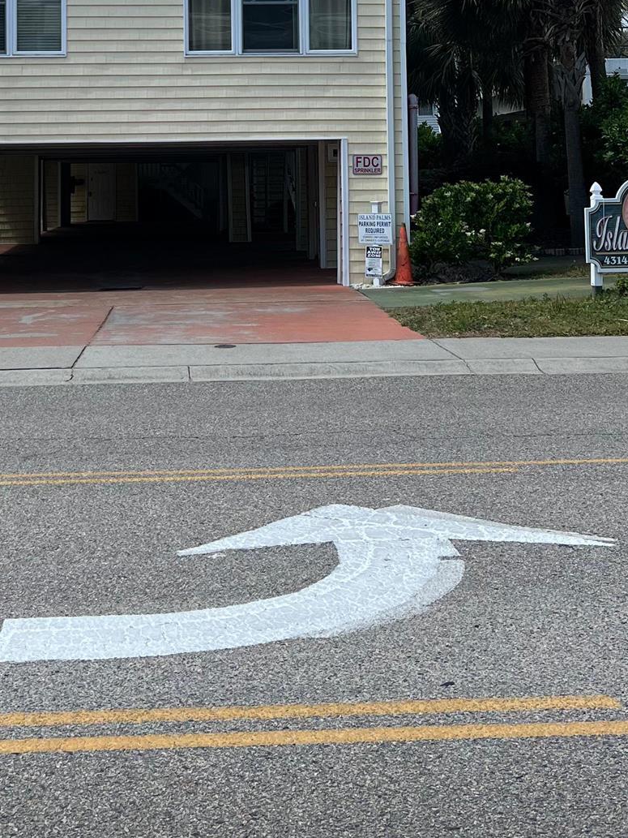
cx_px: 258
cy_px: 72
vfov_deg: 31.5
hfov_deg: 25.2
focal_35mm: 58
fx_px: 1403
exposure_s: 1/4630
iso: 50
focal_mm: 5.7
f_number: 1.5
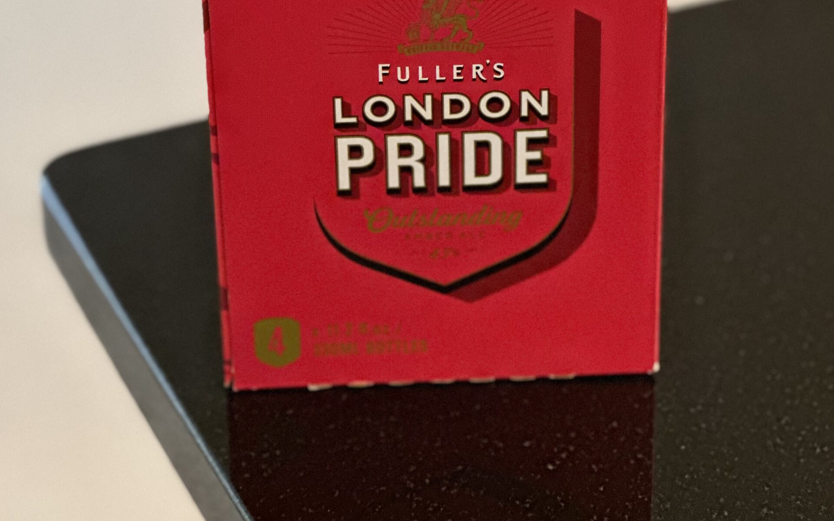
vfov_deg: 11.9
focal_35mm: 109
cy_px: 19
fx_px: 2477
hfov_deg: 19.1
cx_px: 417
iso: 1000
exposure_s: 1/15
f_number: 2.8
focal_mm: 9
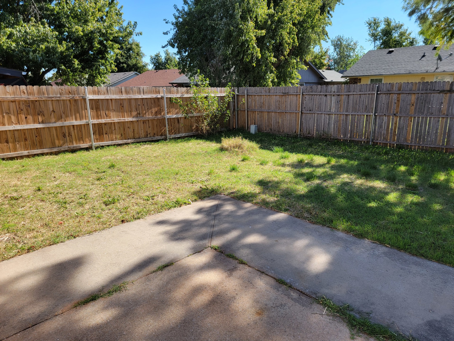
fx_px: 315
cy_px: 170
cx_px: 227
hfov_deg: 71.6
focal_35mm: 24
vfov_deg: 56.8
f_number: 1.8
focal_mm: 6.7
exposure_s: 1/442
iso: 16
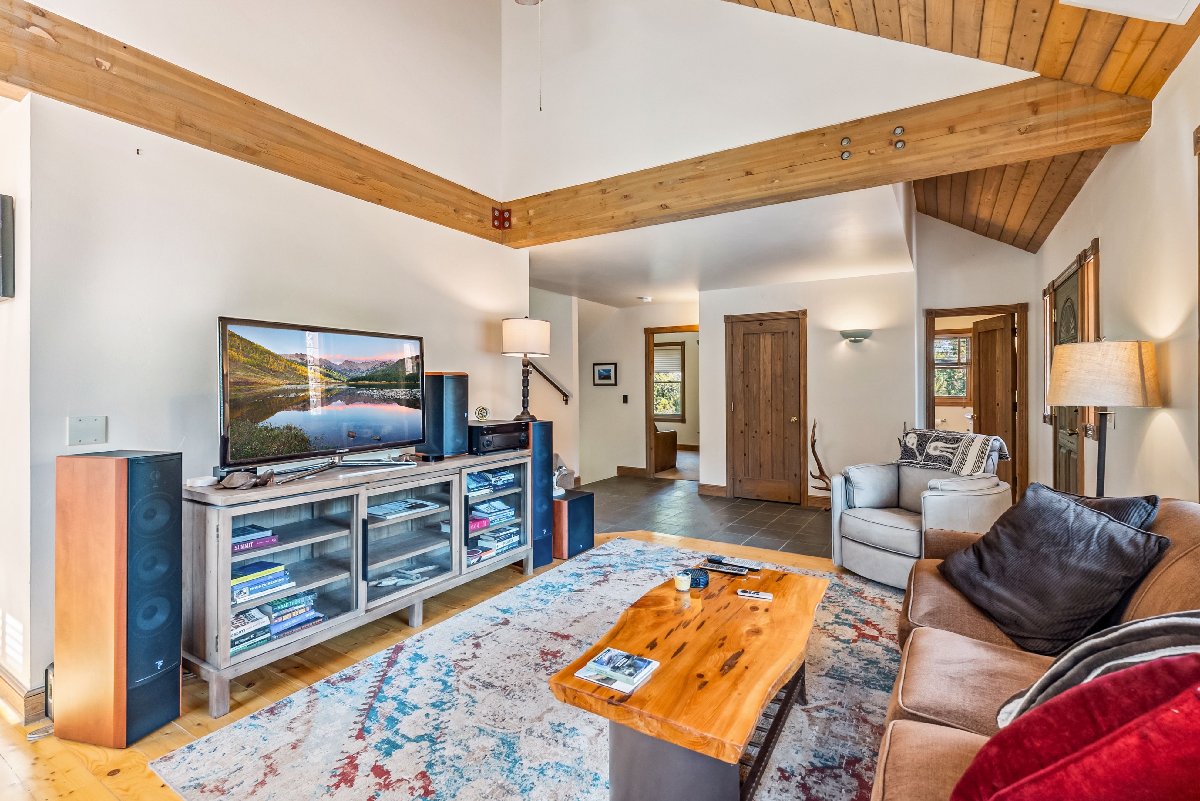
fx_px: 500
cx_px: 637
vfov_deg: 77.3
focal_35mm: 15
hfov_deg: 100.2
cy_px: 422
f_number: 7.1
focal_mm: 14
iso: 640
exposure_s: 1/20
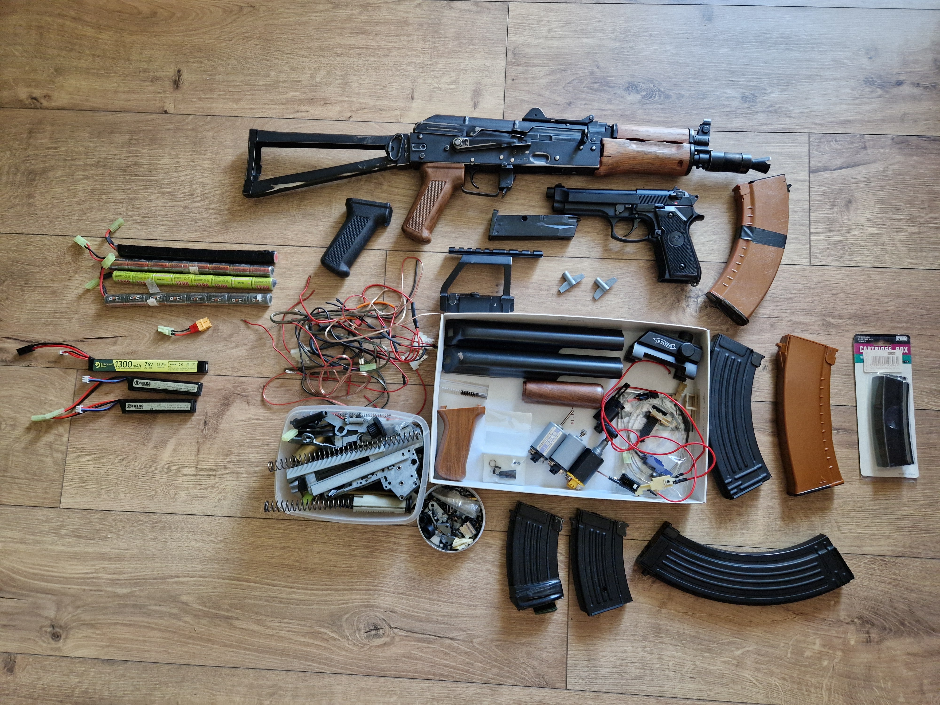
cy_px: 352
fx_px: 625
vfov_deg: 58.9
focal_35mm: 23
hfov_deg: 73.9
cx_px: 470
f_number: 1.8
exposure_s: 1/100
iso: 800
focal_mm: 5.4
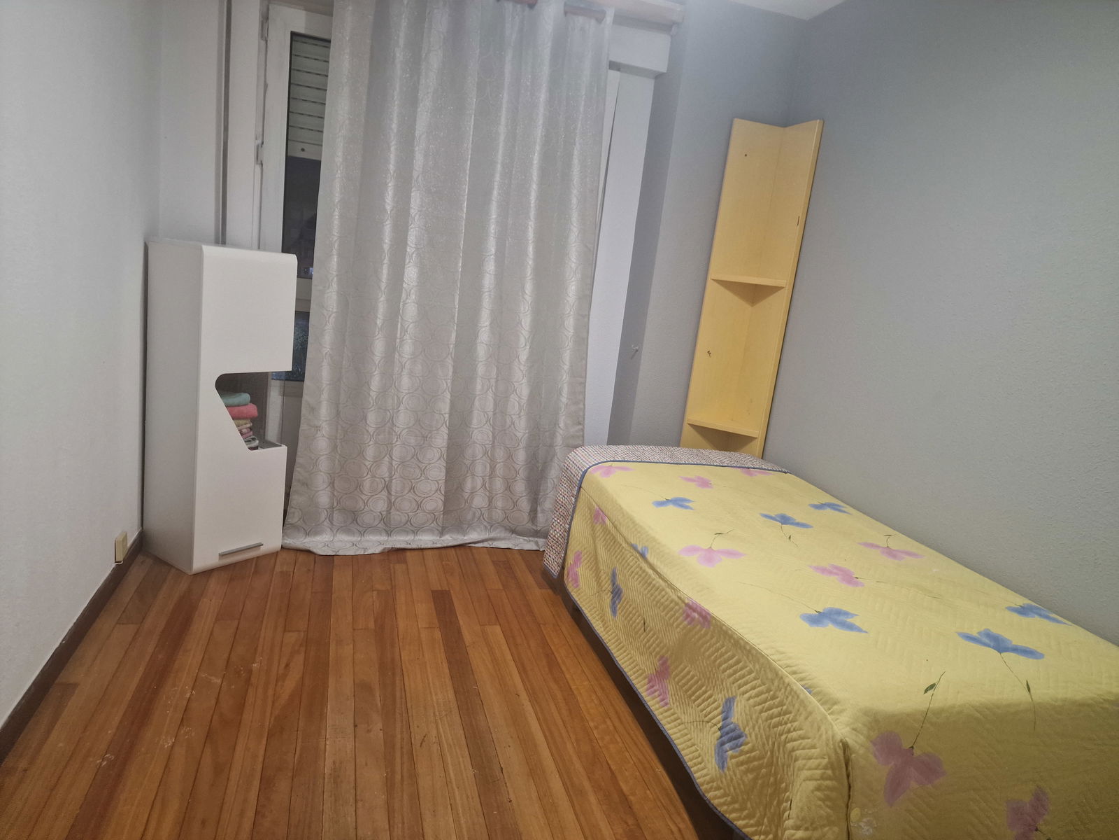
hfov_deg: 73.9
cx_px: 560
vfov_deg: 58.9
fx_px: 744
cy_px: 420
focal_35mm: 23
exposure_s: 1/33
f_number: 1.8
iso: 640
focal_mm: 6.4
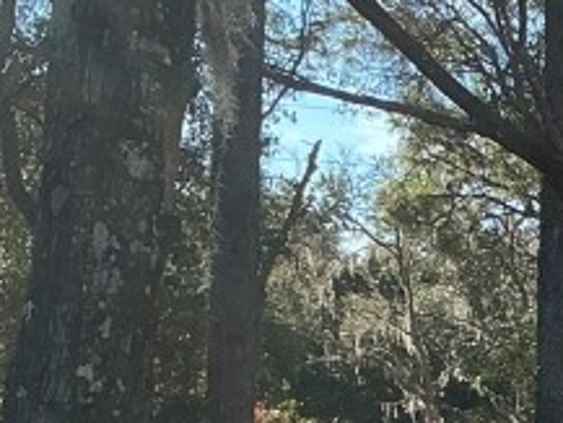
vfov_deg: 10.7
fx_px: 2229
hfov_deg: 12.2
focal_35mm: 137
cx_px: 1240
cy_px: 444
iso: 25
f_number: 1.8
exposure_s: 1/599
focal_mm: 3
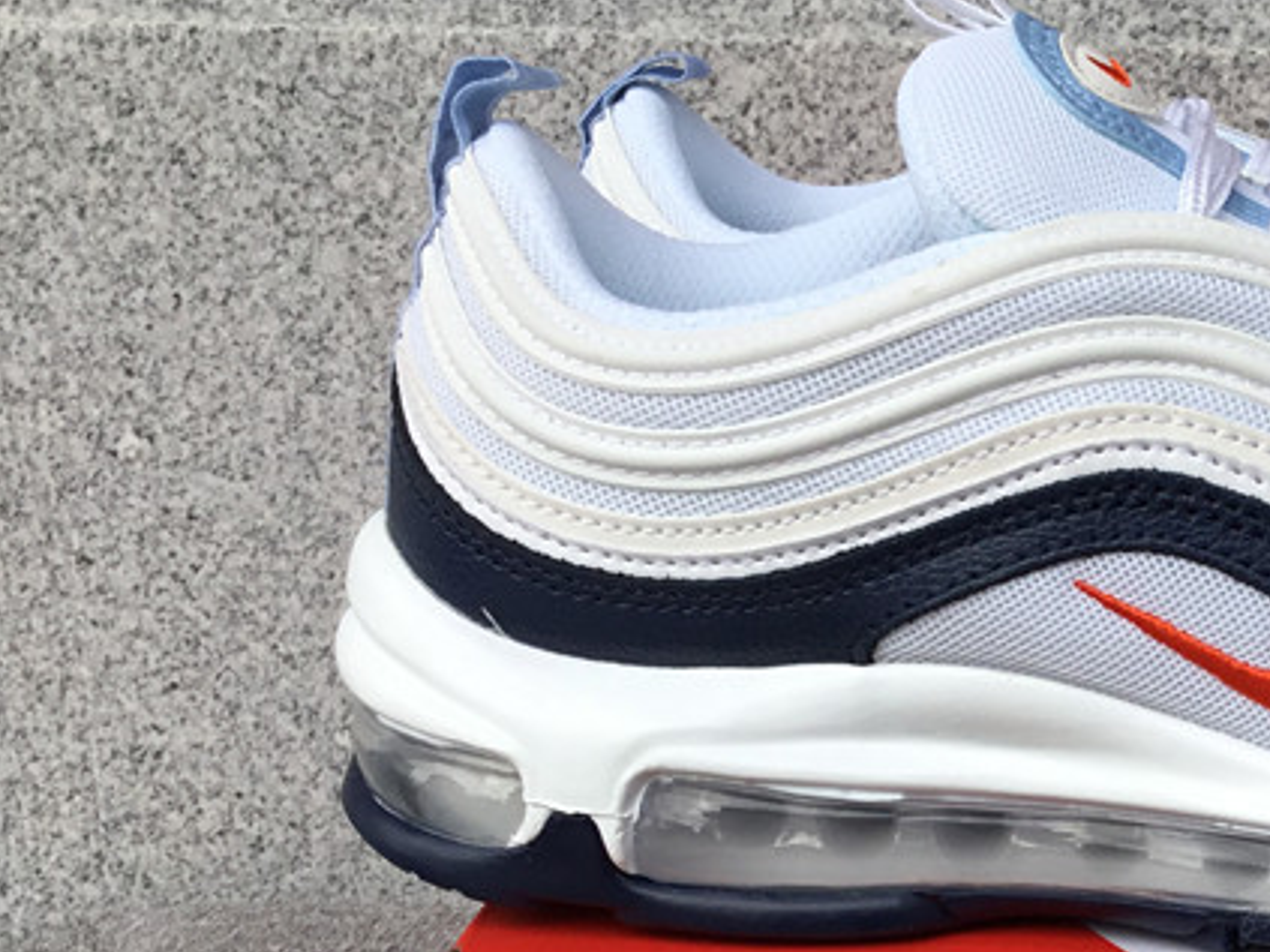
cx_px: 1255
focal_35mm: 66
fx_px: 2421
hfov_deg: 27.8
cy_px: 815
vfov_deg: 21.8
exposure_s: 1/436
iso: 25
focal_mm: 3.3
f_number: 2.4
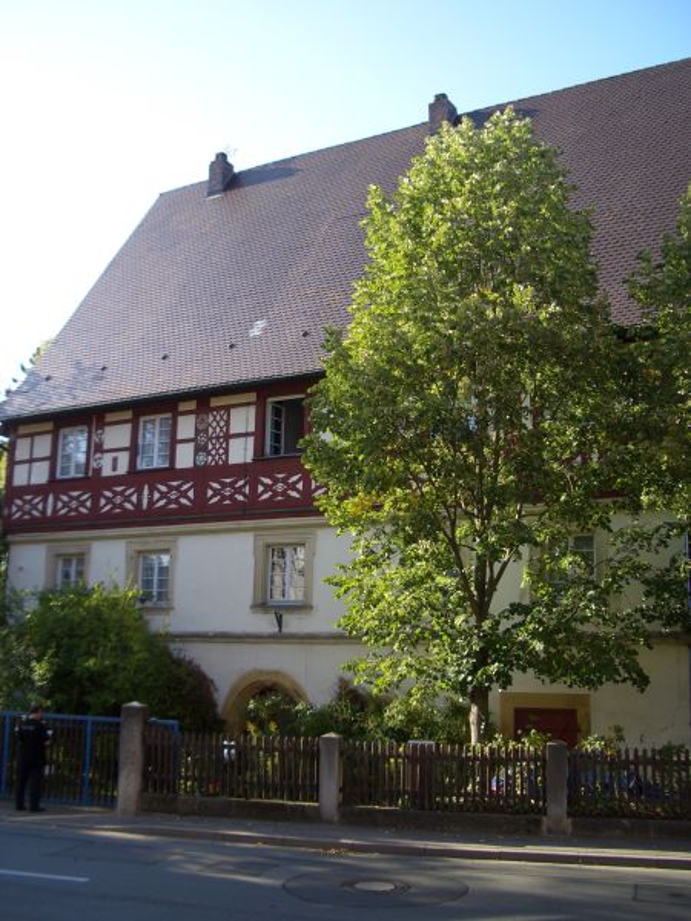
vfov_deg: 52.6
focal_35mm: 35
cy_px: 460
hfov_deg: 40.7
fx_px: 932
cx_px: 346
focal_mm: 5.8
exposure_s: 1/250
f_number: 2.6
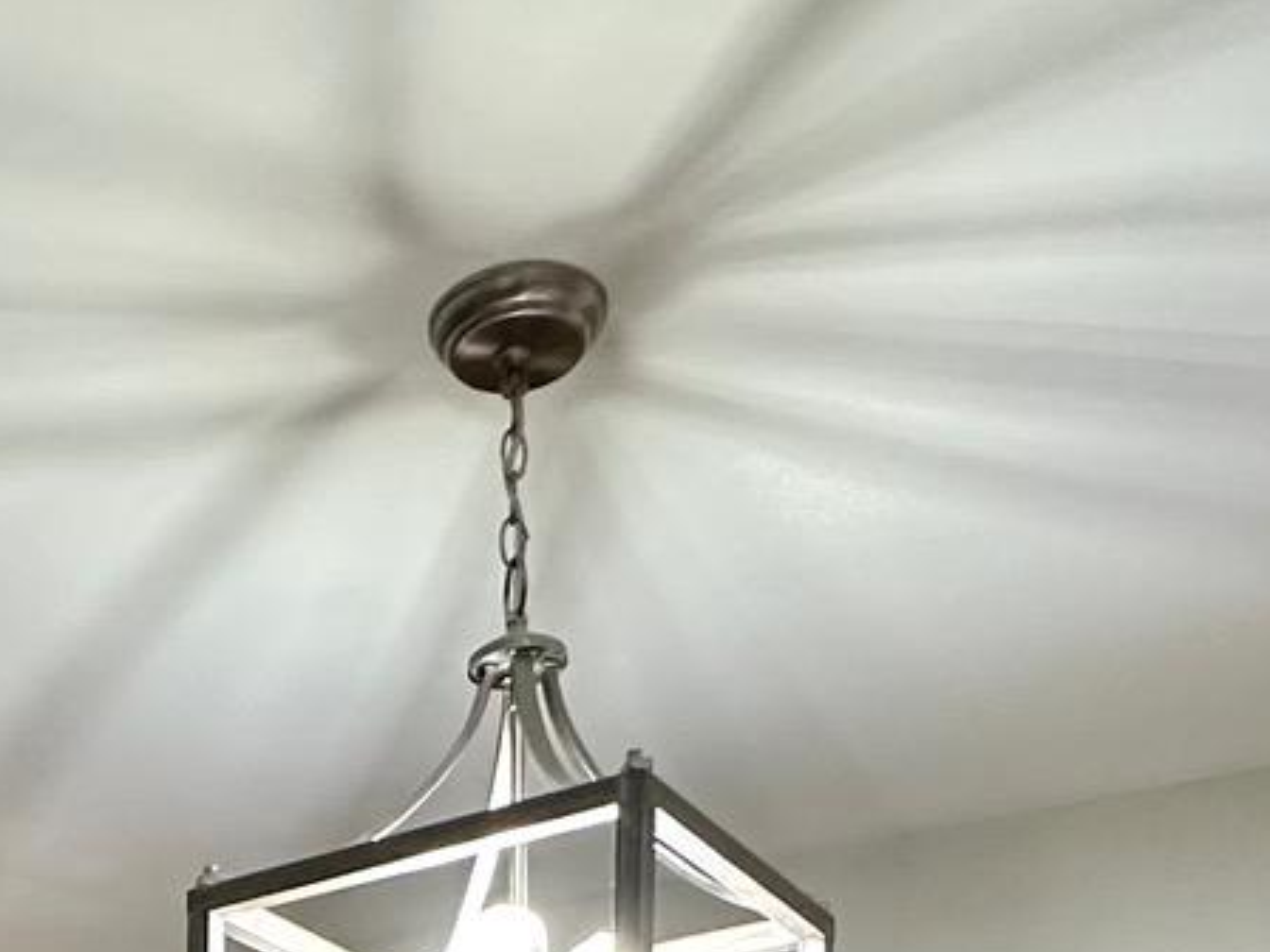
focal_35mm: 64
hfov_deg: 28.3
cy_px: 1805
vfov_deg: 17.6
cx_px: -14
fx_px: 2348
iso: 320
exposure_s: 1/60
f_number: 2.2
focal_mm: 2.22
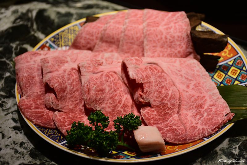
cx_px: 124
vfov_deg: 18.9
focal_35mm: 72
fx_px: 494
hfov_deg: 28.1
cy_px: 82
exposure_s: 1/80
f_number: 4.5
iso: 800
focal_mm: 48
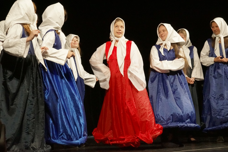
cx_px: 114
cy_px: 76
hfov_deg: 17.1
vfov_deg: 11.4
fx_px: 760
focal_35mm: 120
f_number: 10
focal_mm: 80
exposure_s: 1/100
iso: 6400
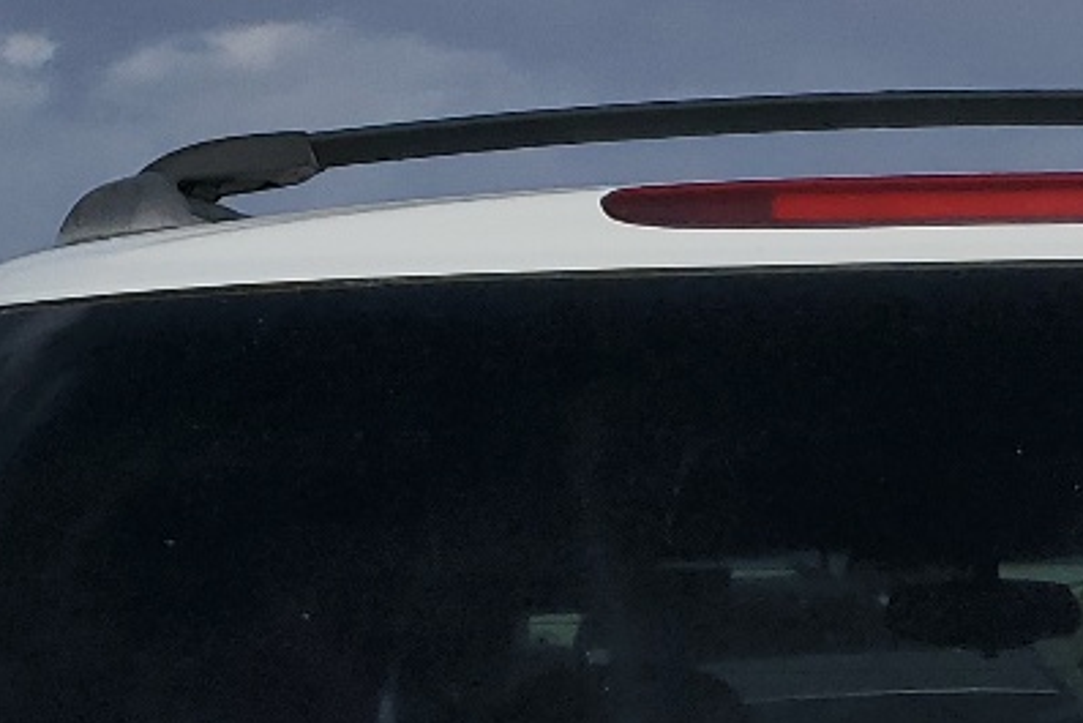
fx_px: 3280
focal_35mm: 109
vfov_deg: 11.4
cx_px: 1034
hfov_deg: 18.4
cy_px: 1416
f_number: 1.5
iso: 52
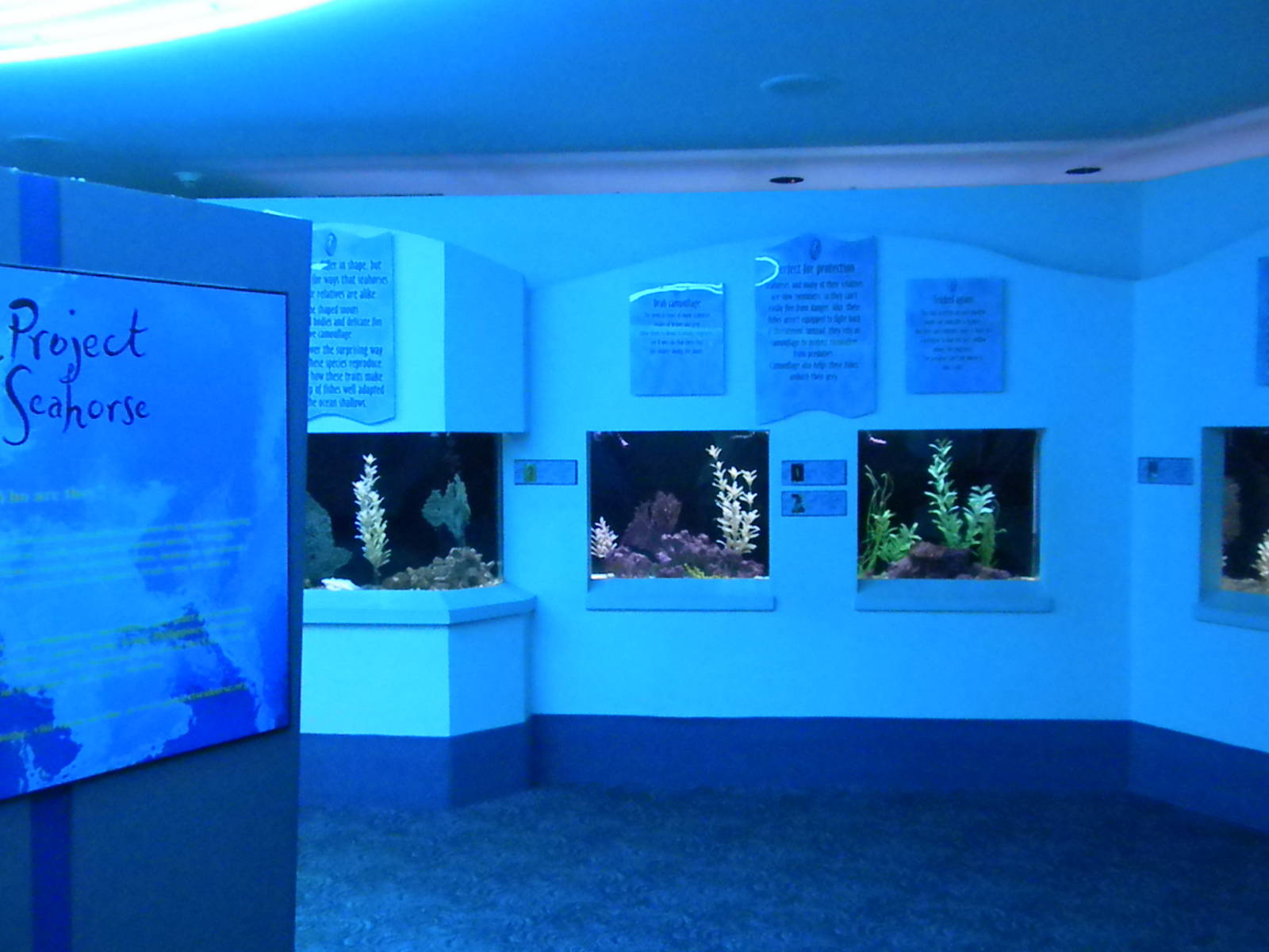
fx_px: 1356
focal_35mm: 37
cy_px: 476
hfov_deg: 50.1
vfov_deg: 38.7
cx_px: 634
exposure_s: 1/59.2
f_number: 3.5
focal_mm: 6.6
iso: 1793
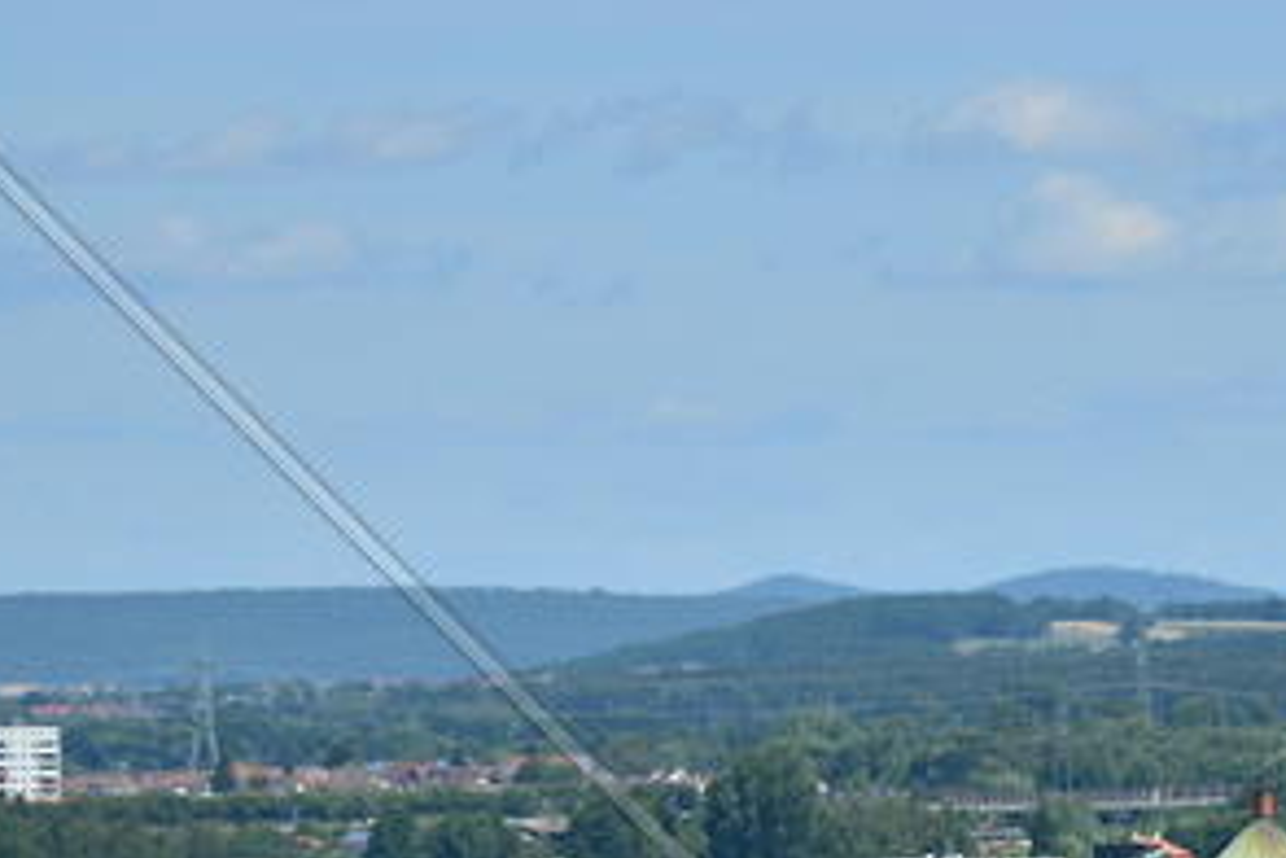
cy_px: 1261
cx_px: 1080
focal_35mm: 400
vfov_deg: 3.4
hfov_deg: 5.1
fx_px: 14288
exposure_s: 1/500
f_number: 5.6
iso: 100
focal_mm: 90
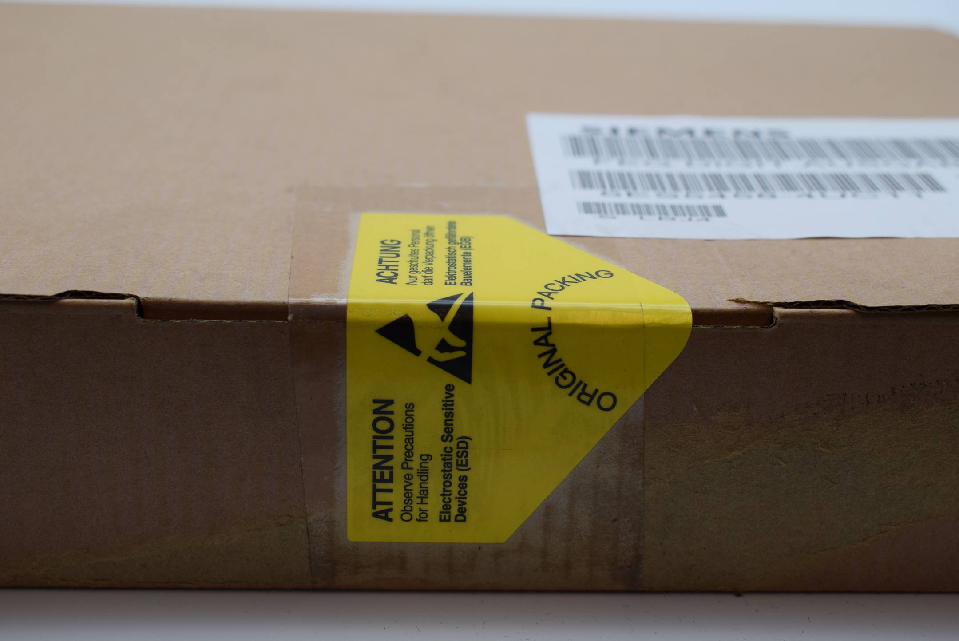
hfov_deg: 36.8
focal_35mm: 54
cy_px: 320
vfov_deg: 25.1
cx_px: 480
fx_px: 1440
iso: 400
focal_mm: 36
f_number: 8
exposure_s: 1/250
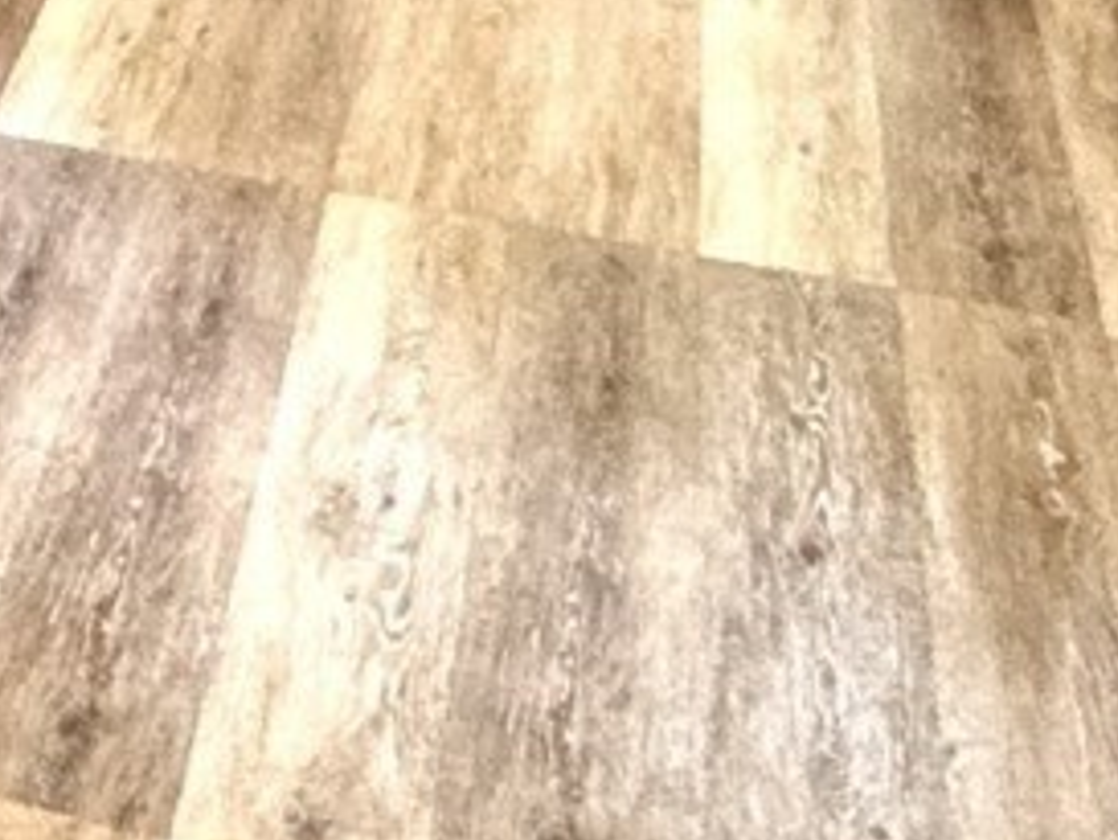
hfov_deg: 16.6
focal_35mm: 105
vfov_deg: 11.0
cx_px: -676
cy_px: -1410
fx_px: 3393
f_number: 2.2
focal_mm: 2.22
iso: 400
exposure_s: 1/60
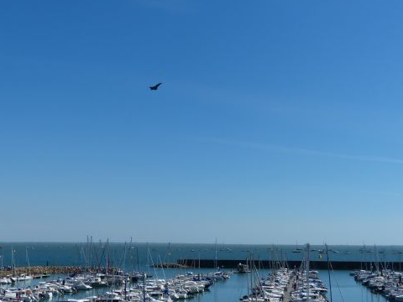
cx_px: 194
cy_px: 153
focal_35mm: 51
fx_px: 594
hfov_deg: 37.5
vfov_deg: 28.6
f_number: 4.5
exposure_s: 1/1300
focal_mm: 8.7
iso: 100
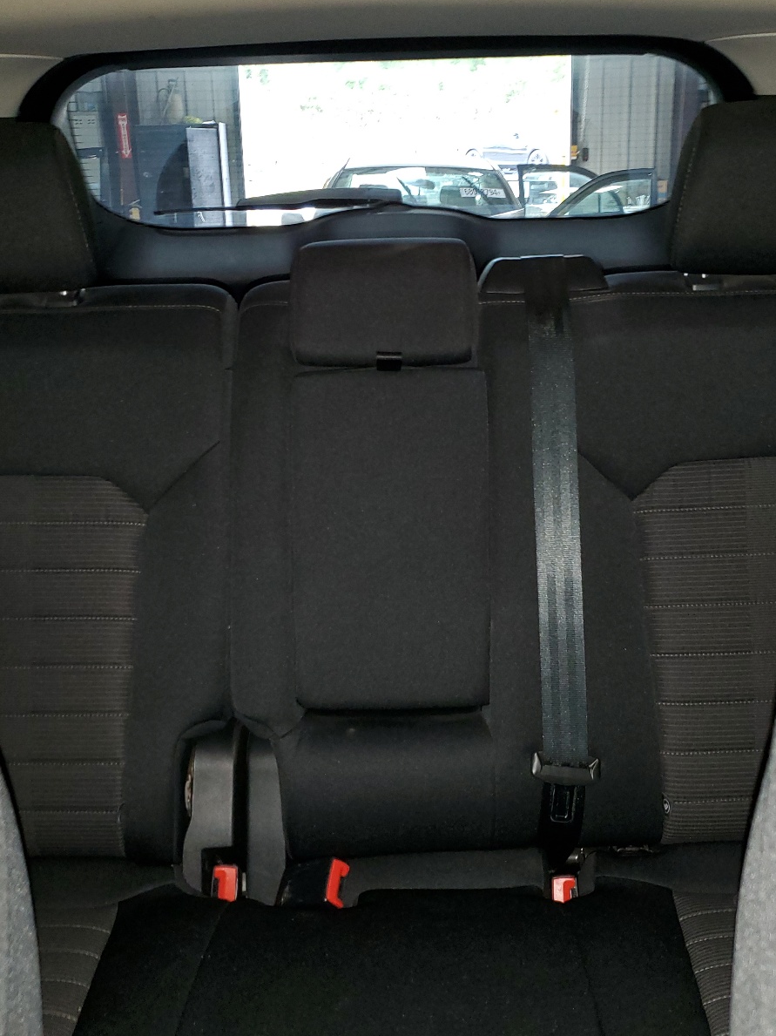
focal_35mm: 35
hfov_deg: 40.7
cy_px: 515
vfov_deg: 52.6
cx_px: 404
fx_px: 1047
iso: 134
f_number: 1.5
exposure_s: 1/20
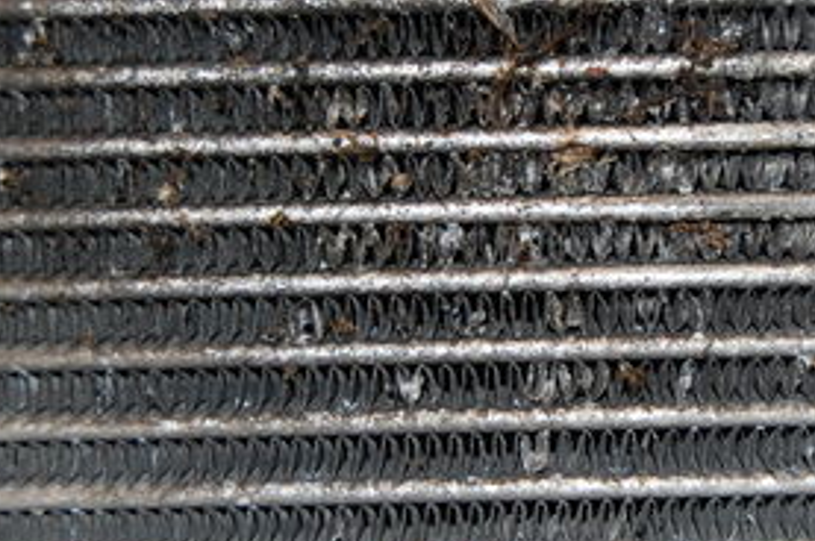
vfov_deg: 13.1
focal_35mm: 104
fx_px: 2352
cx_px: 518
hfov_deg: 19.6
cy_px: 223
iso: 400
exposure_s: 1/60
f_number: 4.2
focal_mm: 30
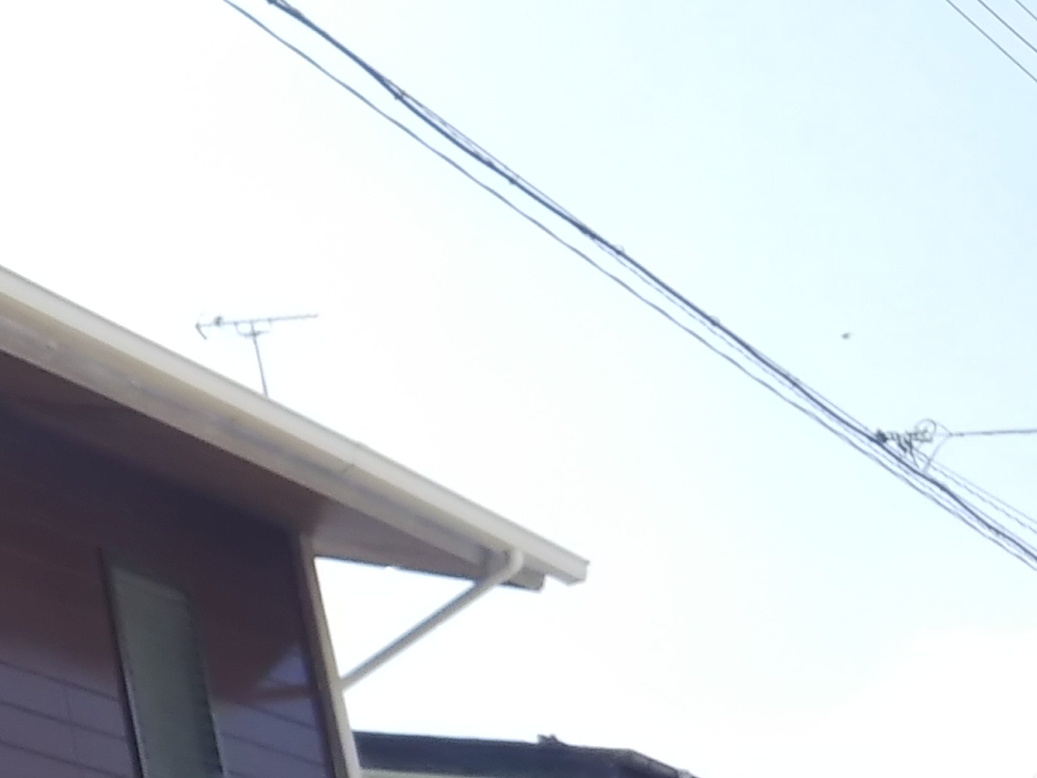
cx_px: -448
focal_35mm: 89
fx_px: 2666
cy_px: 811
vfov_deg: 16.2
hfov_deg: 19.6
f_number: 2.2
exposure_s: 1/479
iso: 20
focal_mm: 4
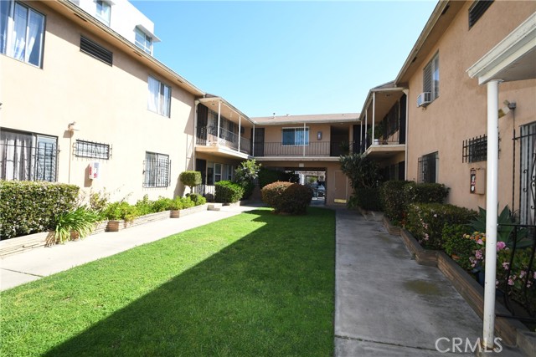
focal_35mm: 16
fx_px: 238
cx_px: 268
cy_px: 178
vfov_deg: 73.8
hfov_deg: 96.7
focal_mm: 11
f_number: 6.3
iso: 100
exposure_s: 1/160
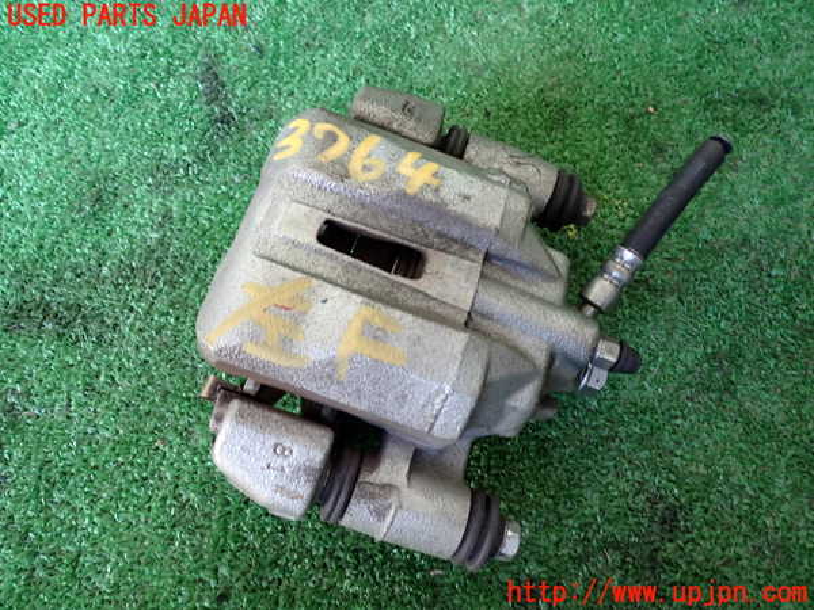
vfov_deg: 46.8
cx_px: 407
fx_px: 705
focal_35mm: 30
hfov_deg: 60.0
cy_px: 305
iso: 200
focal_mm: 5.4
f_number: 2.3
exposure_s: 1/30
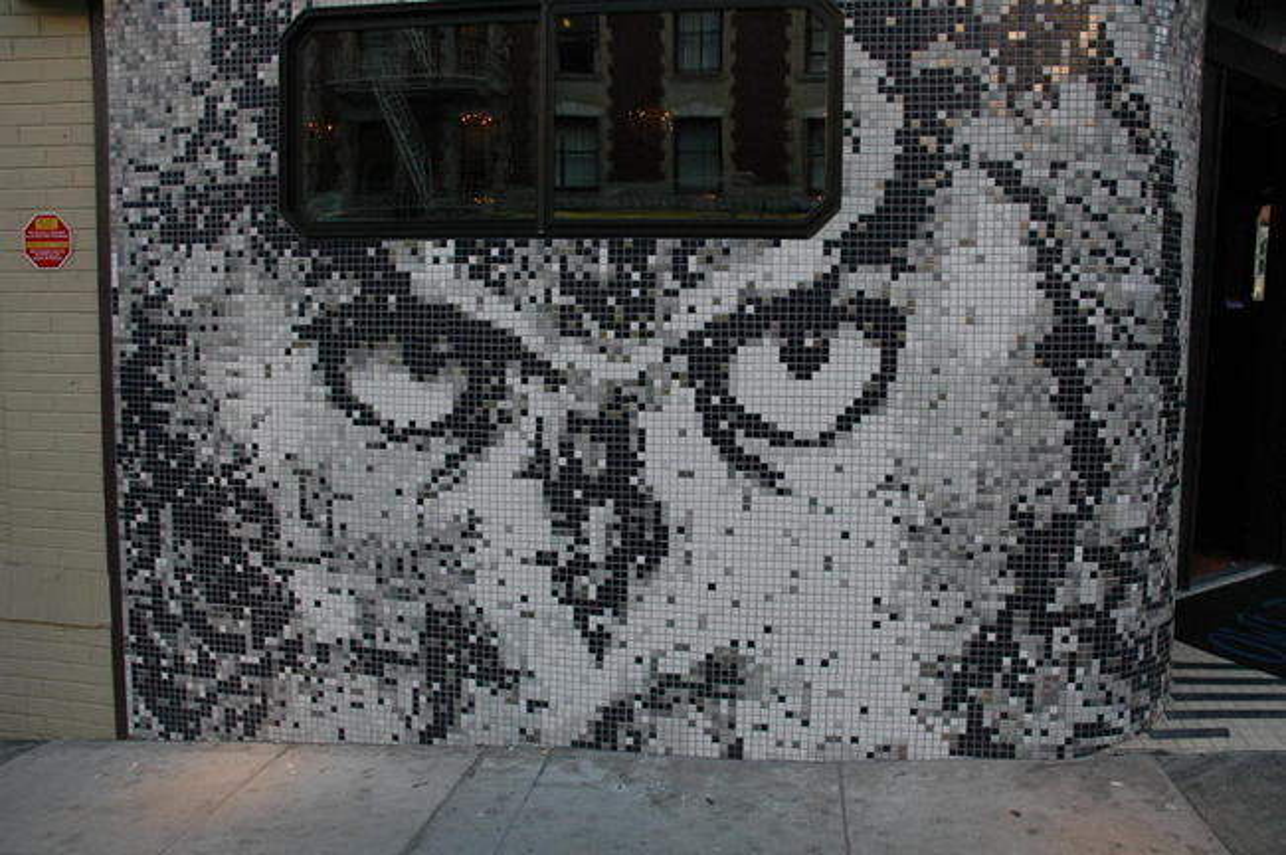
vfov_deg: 47.8
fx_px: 964
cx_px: 643
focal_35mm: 27
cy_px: 428
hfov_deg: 67.4
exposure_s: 1/160
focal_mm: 18
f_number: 6.3
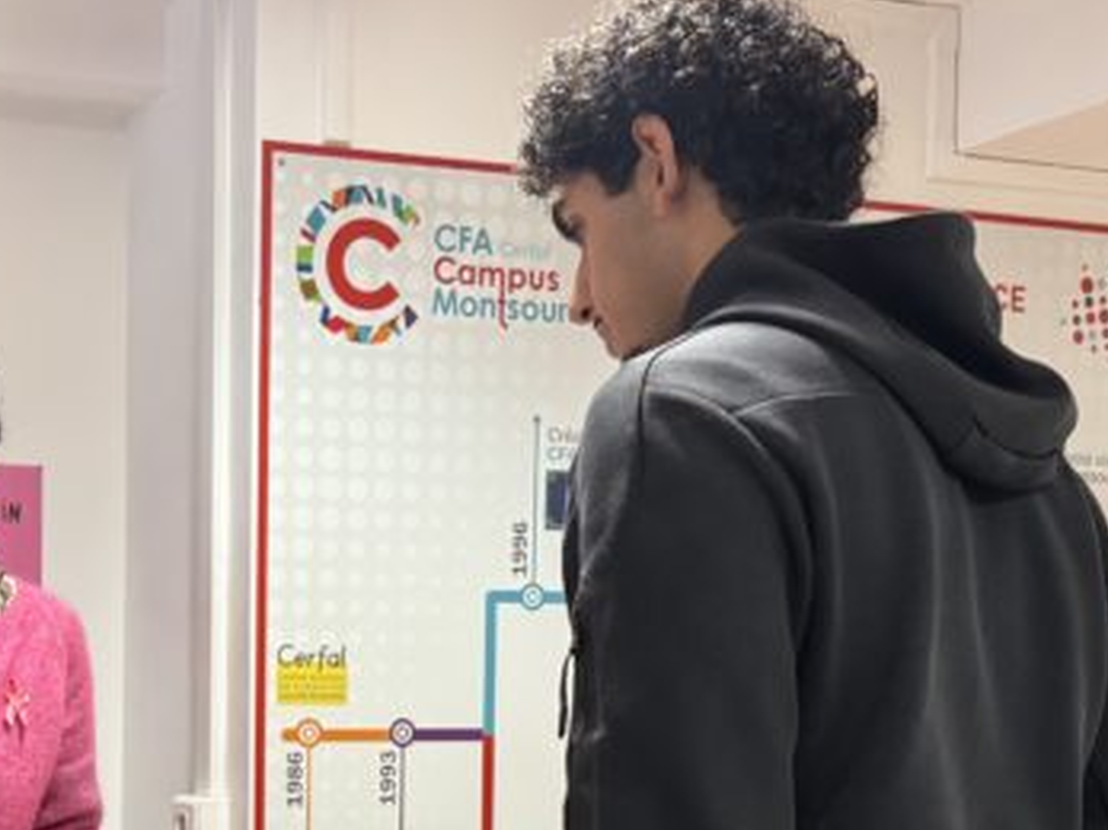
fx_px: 1888
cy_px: 753
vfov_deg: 24.1
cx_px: 142
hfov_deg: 31.4
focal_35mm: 59
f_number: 1.78
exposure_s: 1/50
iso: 320
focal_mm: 6.76
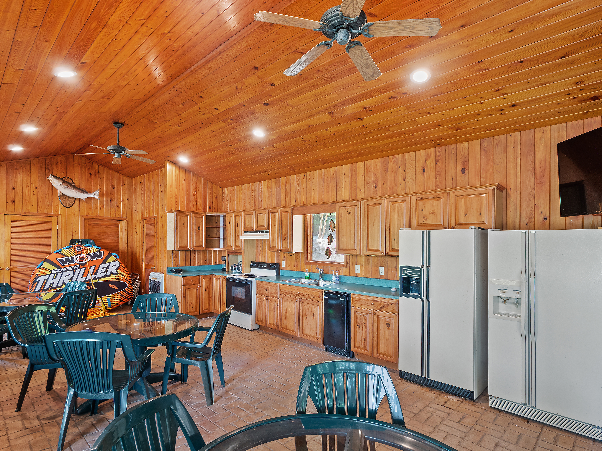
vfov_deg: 71.6
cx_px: 301
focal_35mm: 18
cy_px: 226
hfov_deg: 87.8
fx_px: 313
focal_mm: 9
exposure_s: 1/1.25
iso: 200
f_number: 5.6
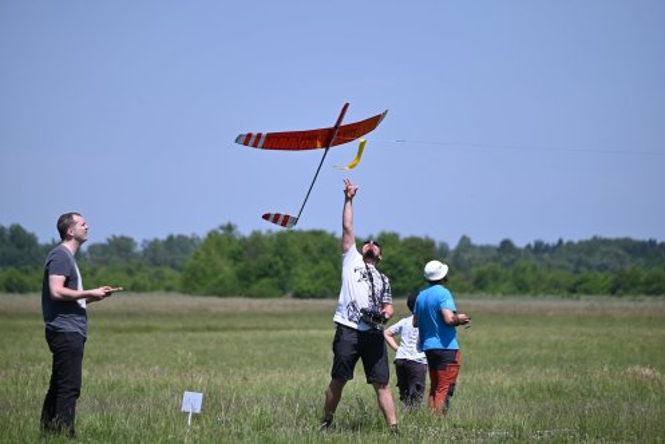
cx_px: 332
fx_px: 4436
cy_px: 222
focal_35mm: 240
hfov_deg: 8.6
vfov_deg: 5.7
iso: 320
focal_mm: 240
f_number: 6.3
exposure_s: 1/2500
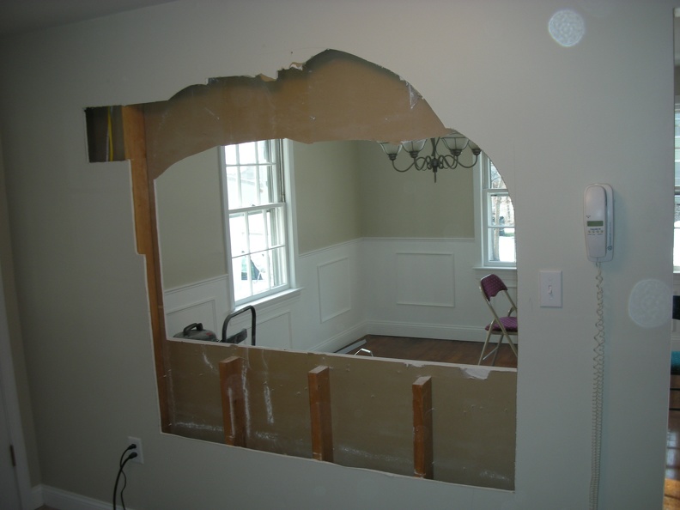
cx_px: 340
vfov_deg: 40.7
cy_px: 255
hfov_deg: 52.6
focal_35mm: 35
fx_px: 688
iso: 50
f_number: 2.8
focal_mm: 5.8
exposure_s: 1/30
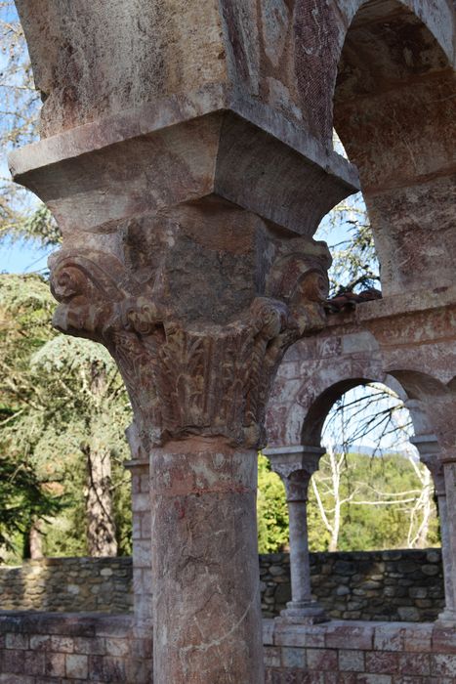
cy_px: 342
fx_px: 911
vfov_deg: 41.1
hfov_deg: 28.1
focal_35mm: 48
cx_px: 228
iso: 250
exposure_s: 1/250
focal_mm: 32
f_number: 8
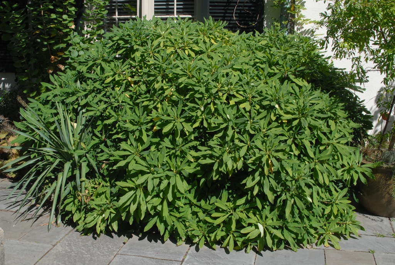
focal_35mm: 42
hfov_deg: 46.4
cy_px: 132
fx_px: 461
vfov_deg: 32.0
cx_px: 198
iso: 400
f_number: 9
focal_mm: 28
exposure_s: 1/320
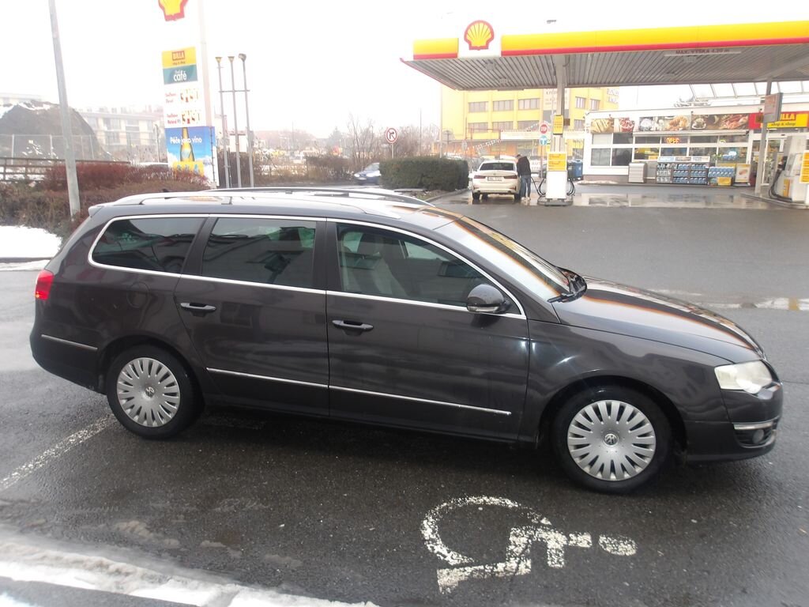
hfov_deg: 65.3
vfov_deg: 51.4
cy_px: 304
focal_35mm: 27
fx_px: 631
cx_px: 404
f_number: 3
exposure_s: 1/30
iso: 100
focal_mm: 4.9
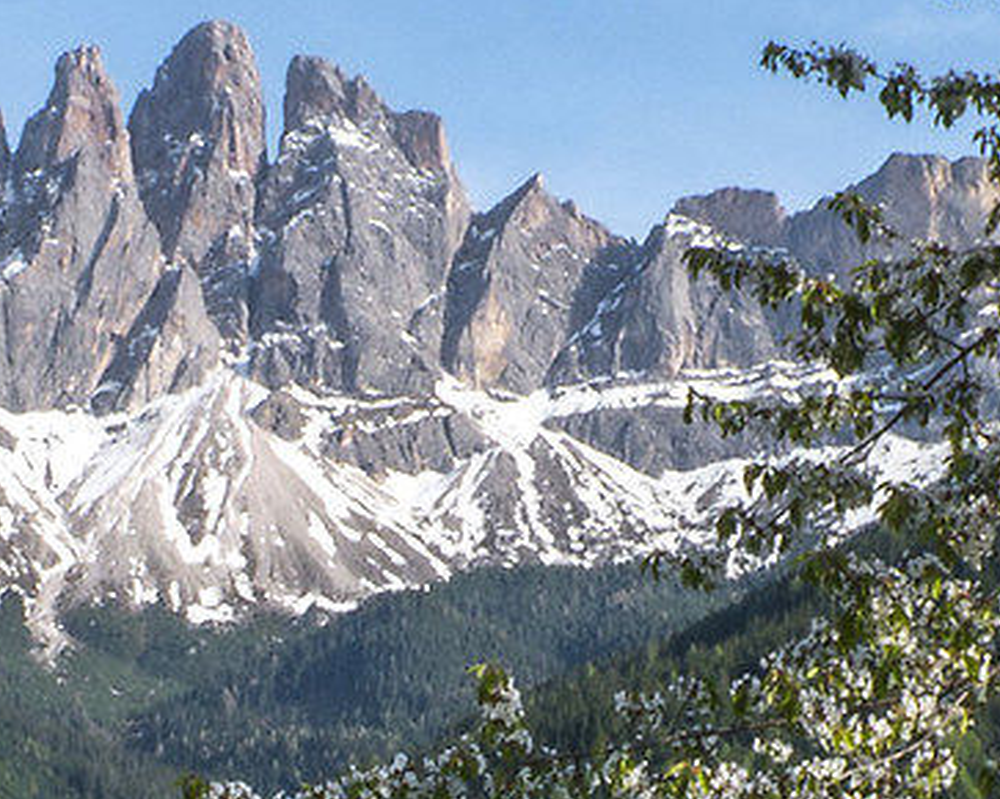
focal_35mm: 149
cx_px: 287
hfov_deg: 12.9
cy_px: 1138
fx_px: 4407
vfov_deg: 10.1
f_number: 22
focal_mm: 16
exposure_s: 1/30
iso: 200
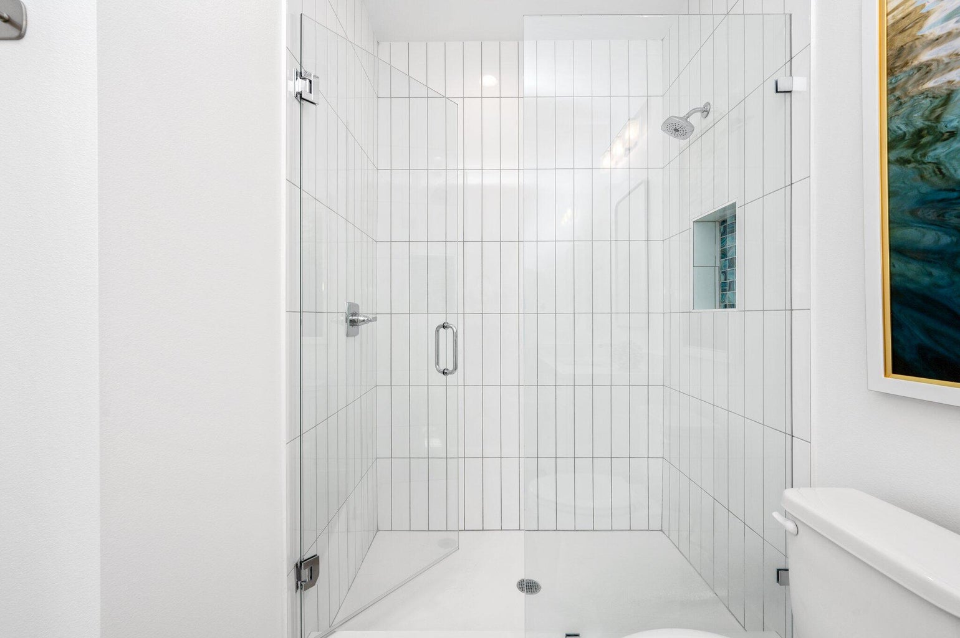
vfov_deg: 77.2
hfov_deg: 100.4
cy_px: 319
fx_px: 400
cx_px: 480
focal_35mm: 15
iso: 160
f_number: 9
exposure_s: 1/50
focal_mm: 15
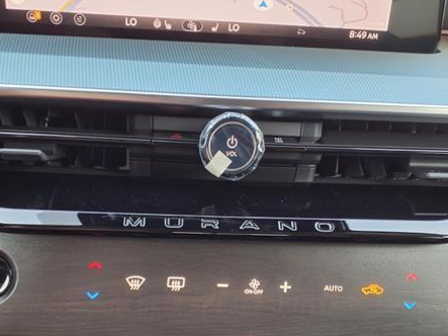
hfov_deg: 47.8
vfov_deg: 36.4
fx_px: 505
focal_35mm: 39
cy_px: 229
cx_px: 207
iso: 50
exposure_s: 1/40
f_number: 1.9
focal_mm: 3.58
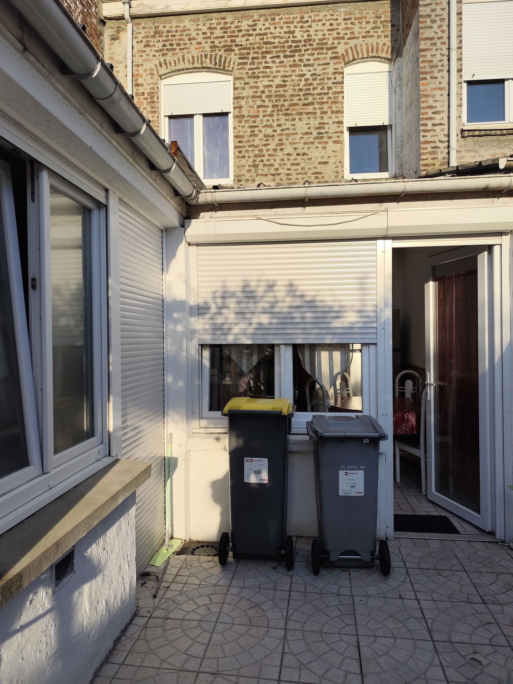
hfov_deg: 58.9
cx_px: 256
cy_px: 342
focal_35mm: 23
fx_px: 454
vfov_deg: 73.9
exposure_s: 1/1139
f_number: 1.65
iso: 50
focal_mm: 6.14
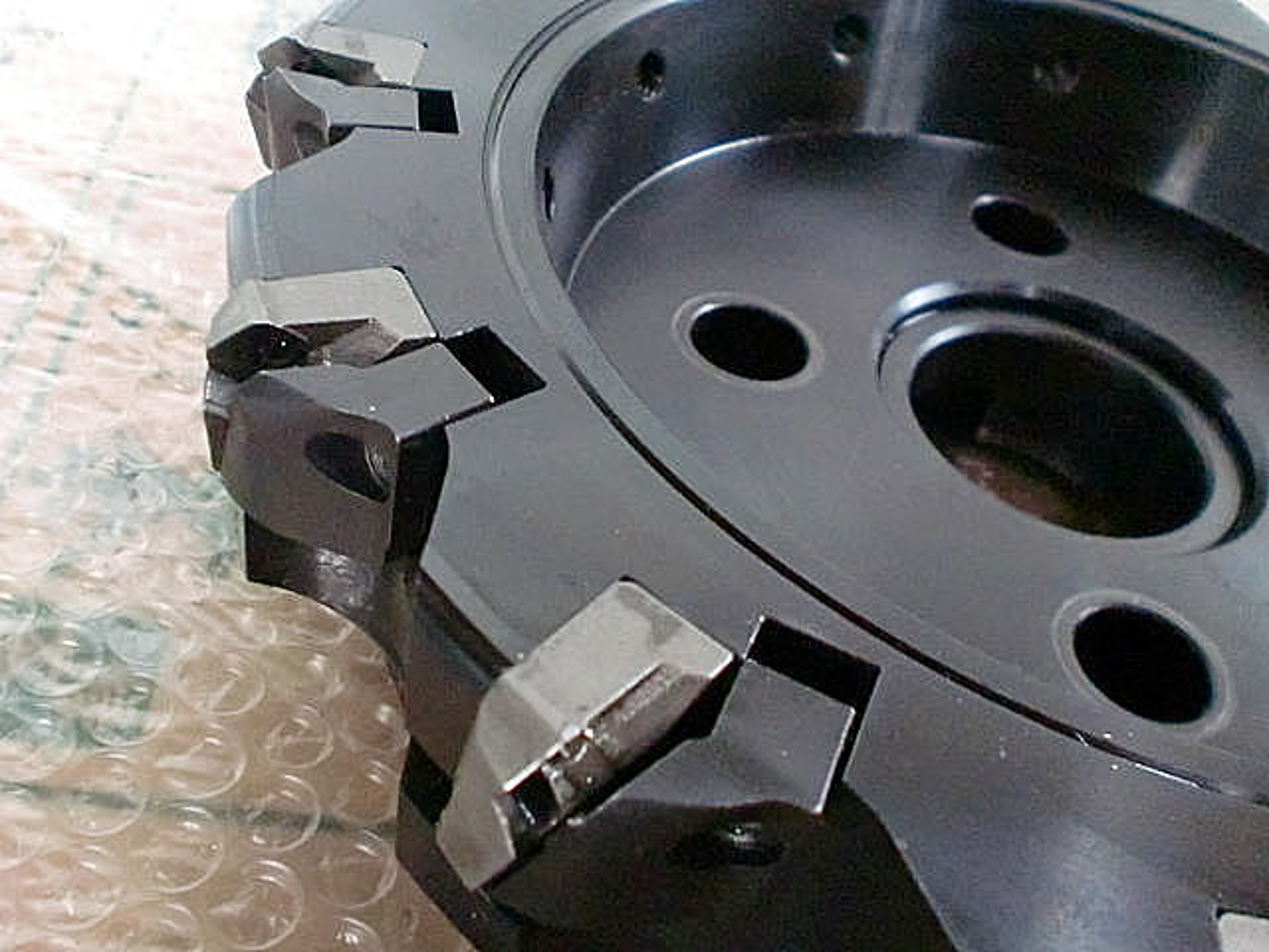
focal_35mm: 35
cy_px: 476
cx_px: 634
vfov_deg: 40.7
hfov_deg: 52.6
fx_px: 1283
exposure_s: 1/40
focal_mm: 6.3
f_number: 3.1
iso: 1600
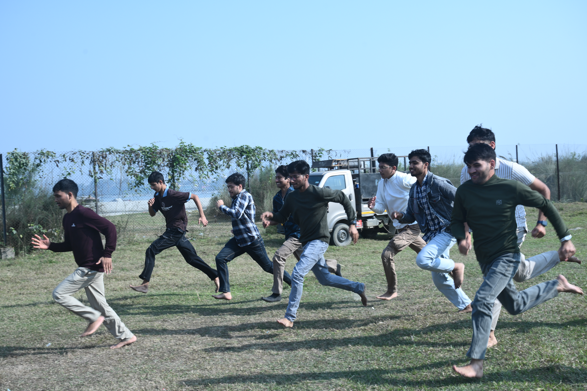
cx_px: 294
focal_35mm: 45
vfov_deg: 29.9
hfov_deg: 43.6
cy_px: 196
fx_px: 734
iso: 200
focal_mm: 45
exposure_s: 1/320
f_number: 8
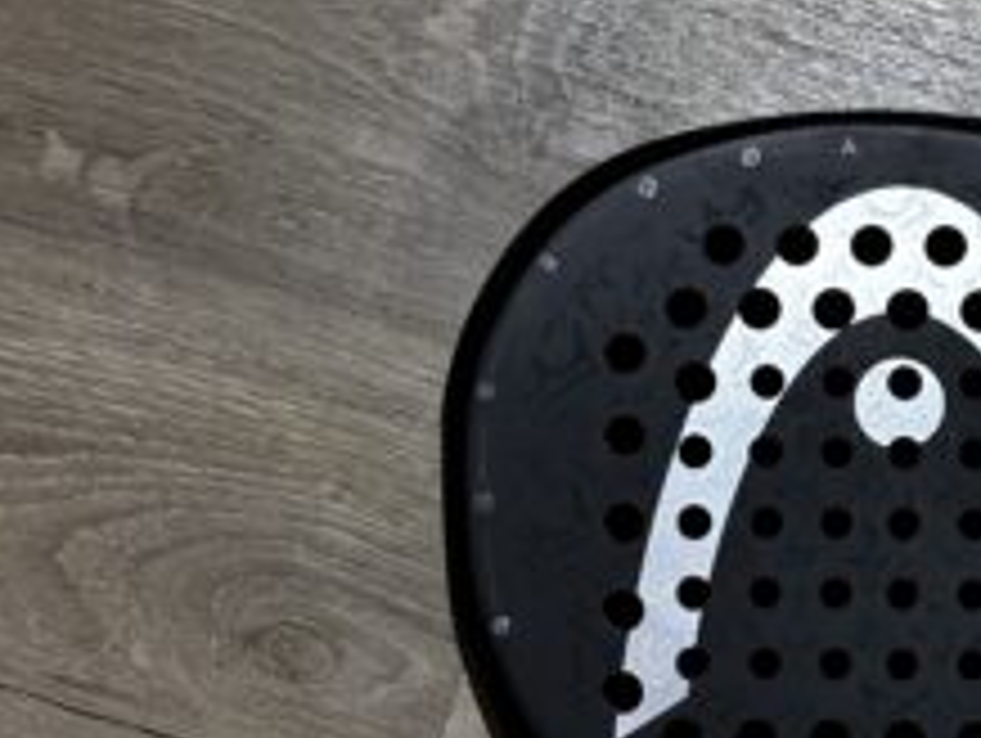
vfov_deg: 16.6
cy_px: 670
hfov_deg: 21.7
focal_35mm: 88
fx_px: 2497
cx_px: 891
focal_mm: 6.86
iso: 250
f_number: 1.78
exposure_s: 1/33
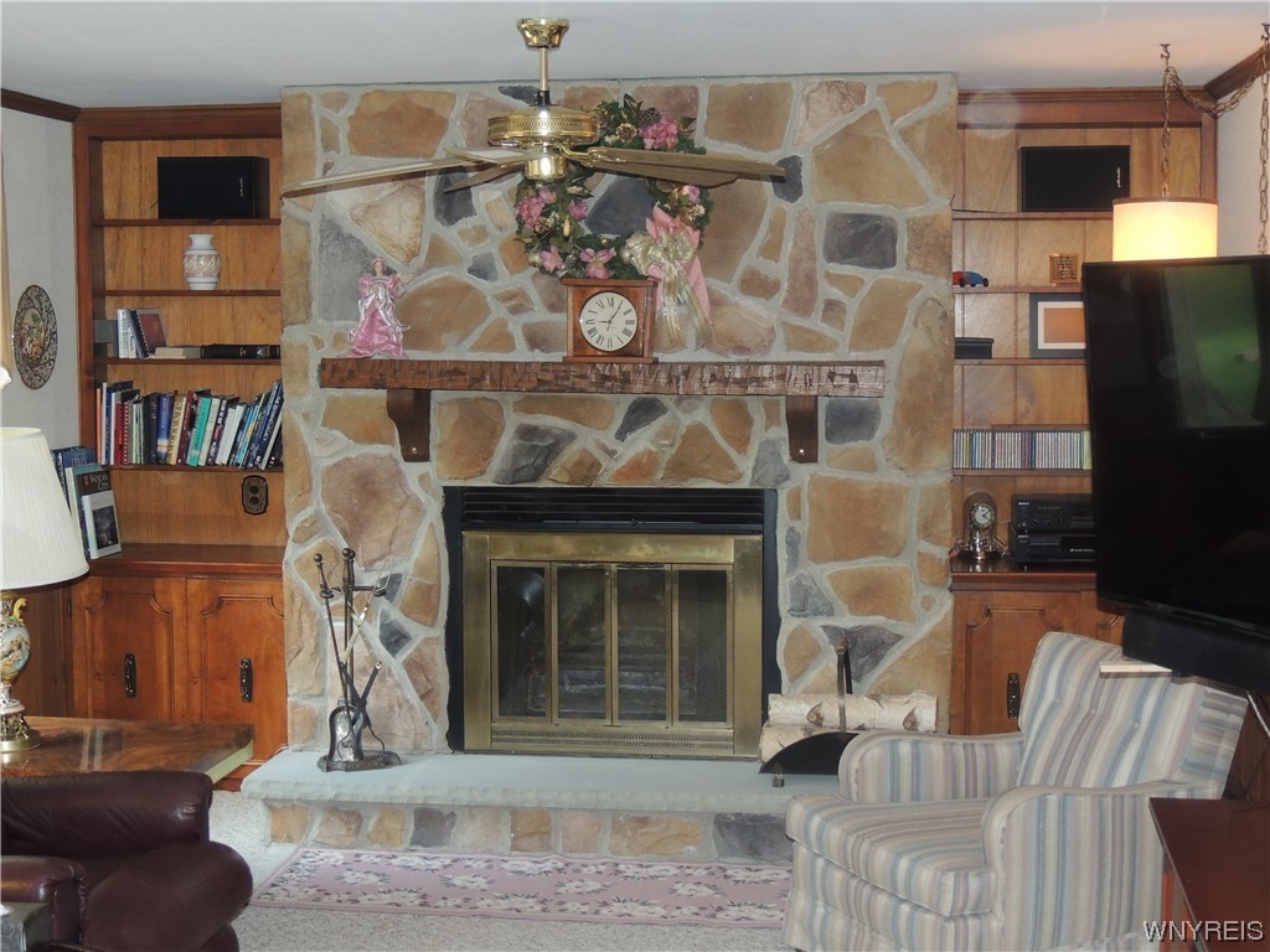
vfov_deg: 29.1
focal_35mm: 50
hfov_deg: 38.2
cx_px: 635
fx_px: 1834
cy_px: 476
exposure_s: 1/40
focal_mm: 8.9
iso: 400
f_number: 3.6
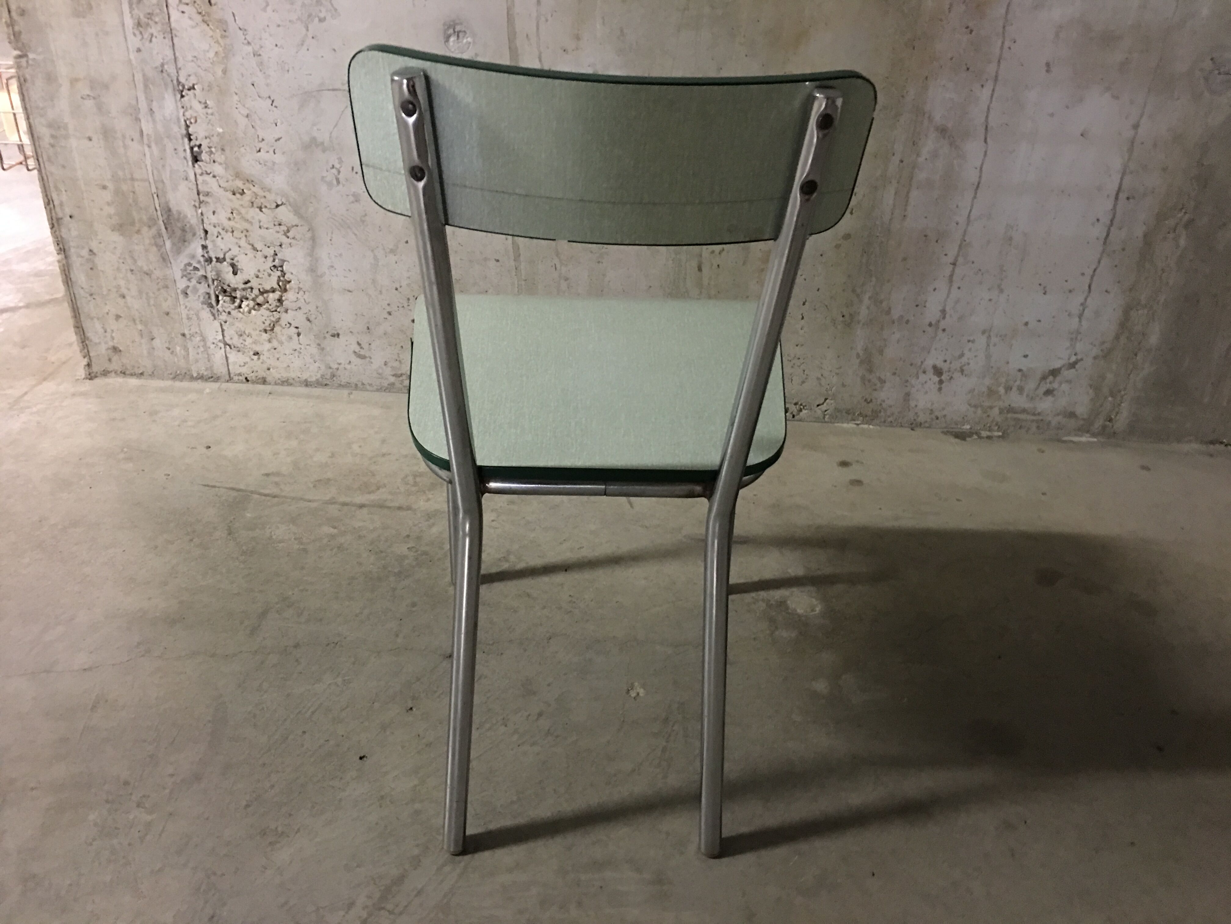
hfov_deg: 61.7
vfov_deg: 48.2
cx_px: 616
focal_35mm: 29
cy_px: 462
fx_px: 1031
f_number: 2.2
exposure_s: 1/4
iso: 100
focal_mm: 4.15
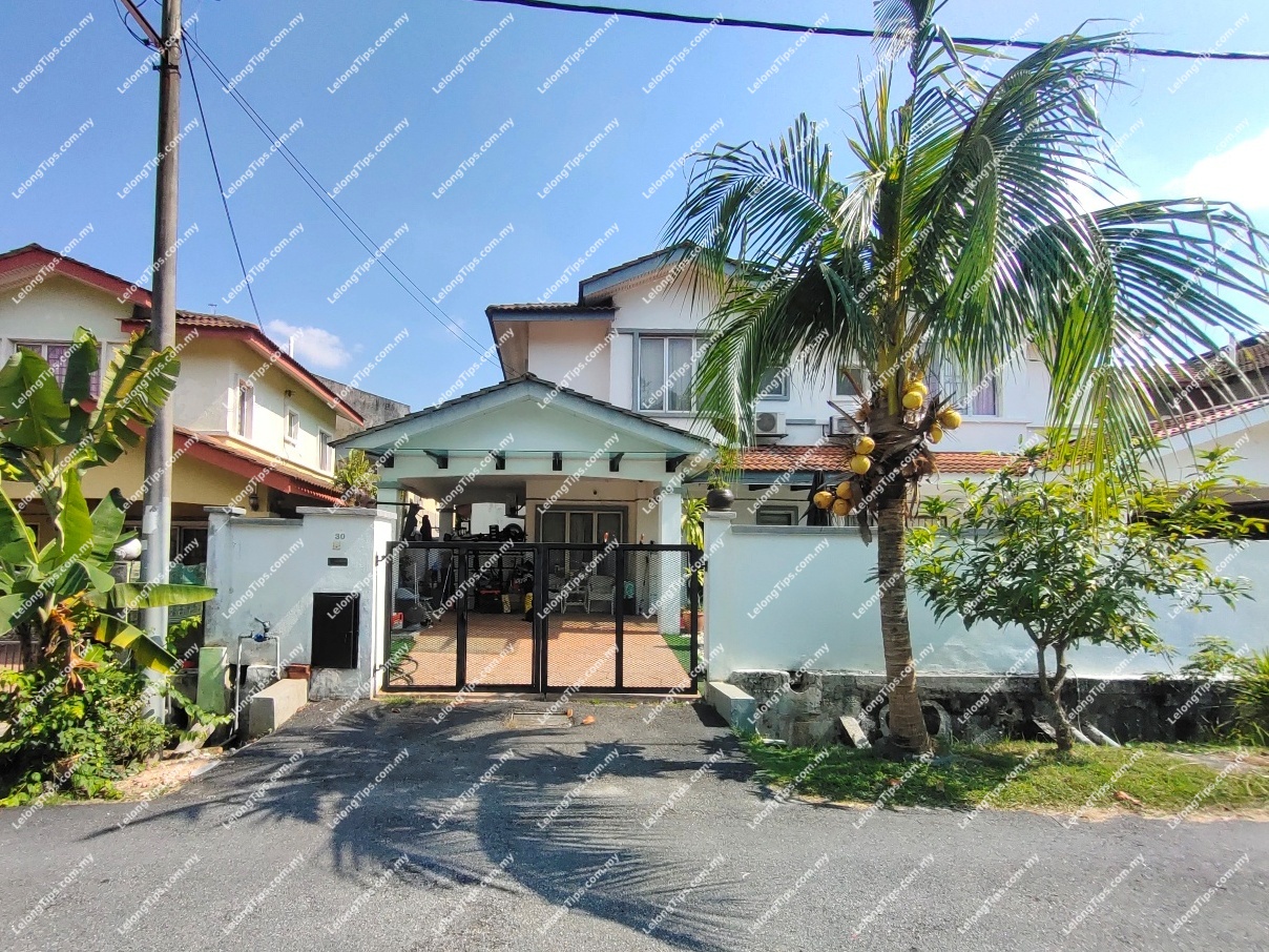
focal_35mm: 16
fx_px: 587
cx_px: 634
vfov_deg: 78.1
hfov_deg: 94.5
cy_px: 476
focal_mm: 1.66
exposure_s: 1/1356
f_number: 2.2
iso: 50
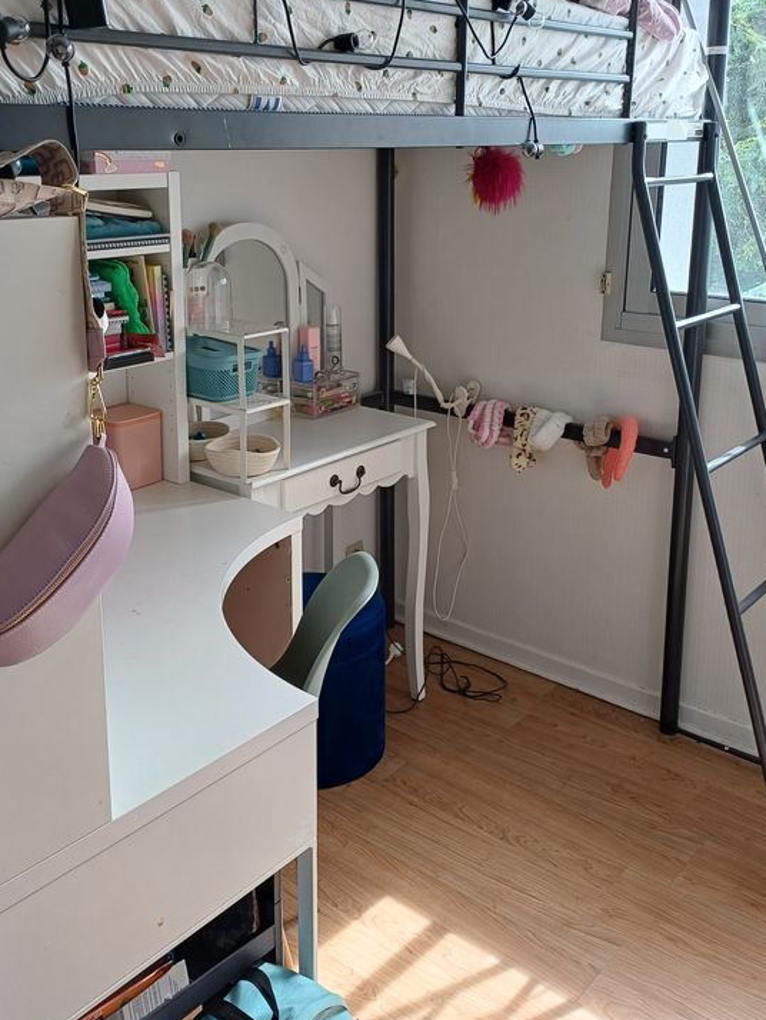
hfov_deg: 40.7
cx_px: 363
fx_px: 1032
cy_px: 384
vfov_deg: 52.1
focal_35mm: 35
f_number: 1.8
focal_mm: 4.65
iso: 50
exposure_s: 1/100
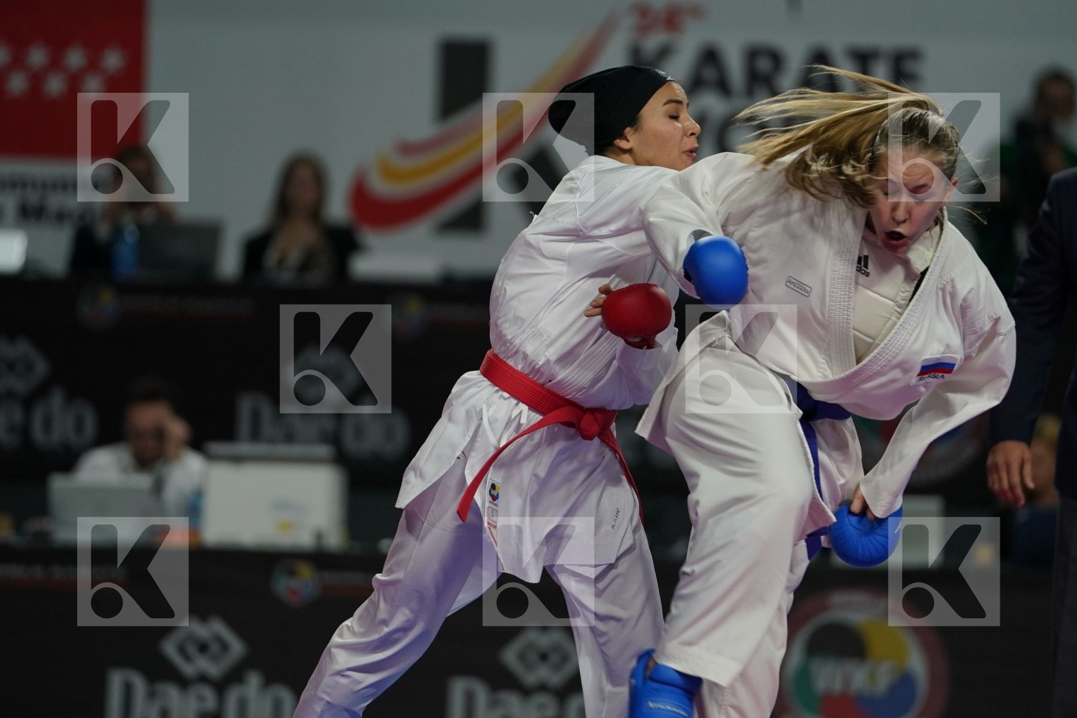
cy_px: 359
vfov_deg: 4.6
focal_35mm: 300
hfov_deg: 6.9
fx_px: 8974
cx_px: 538
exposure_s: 1/1000
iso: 1000
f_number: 2.8
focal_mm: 200
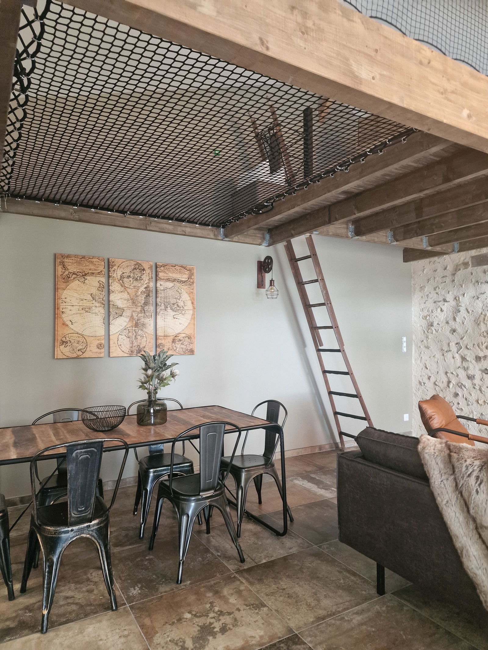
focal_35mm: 23
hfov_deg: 58.9
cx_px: 244
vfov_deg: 73.9
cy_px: 325
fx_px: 432
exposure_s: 1/50
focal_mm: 6.4
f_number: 1.8
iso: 500
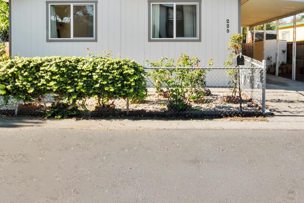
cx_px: 168
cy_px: 33
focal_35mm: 35
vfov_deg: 36.2
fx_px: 296
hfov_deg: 54.3
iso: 100
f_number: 8
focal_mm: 12
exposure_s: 1/125
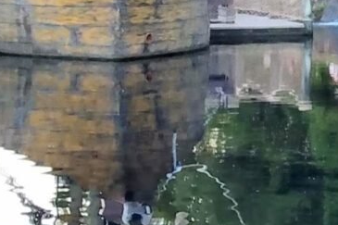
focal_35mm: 146
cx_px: 795
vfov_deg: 9.3
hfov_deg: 11.7
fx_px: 1370
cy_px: -4
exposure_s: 1/120
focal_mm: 3.54
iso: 167
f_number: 2
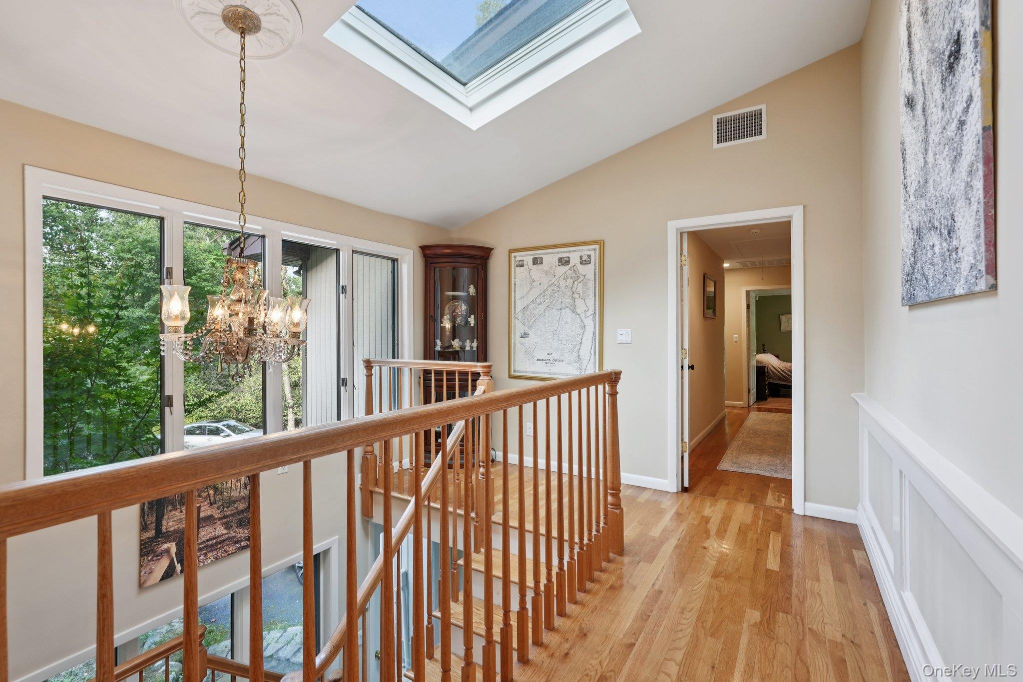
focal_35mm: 16
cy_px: 341
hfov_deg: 95.0
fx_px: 469
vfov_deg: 72.0
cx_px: 512
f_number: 9
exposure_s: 1/13
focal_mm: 16.5
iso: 400
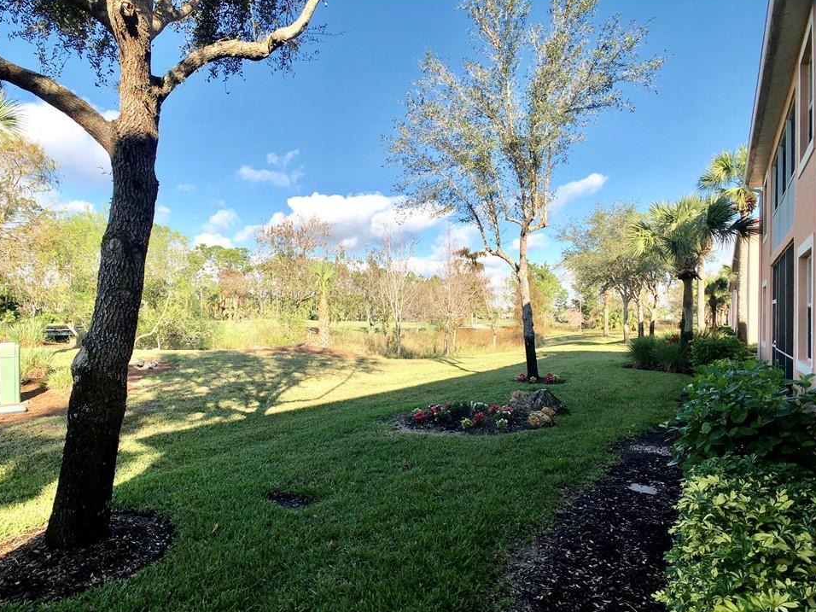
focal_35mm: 30
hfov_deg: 59.9
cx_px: 390
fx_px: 707
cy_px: 318
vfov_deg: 46.8
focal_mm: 3.99
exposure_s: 1/1143
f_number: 1.8
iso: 20
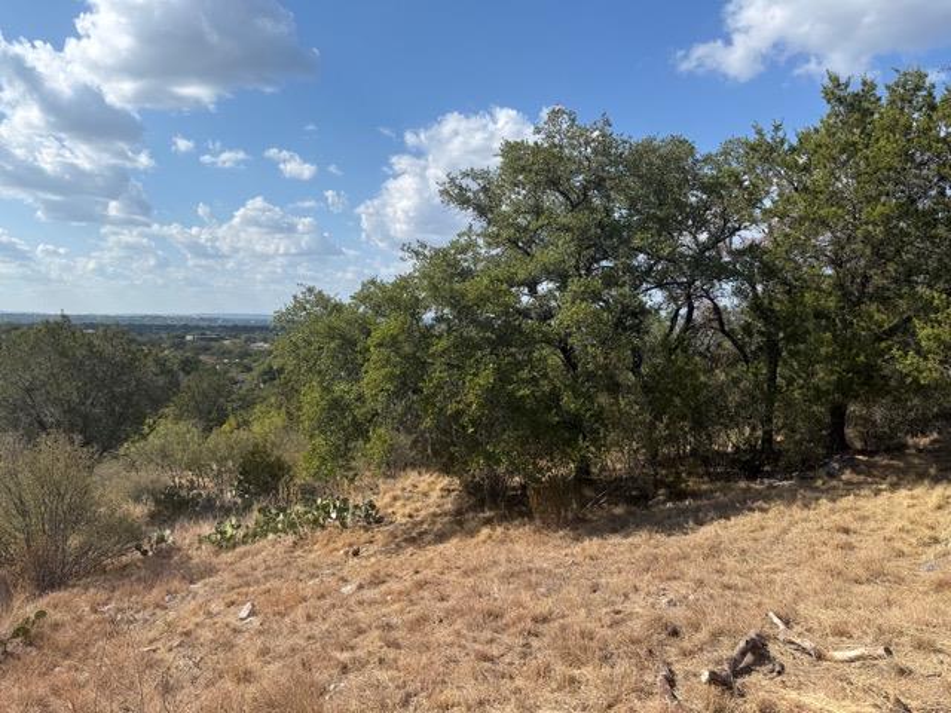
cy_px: 356
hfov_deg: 71.6
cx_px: 476
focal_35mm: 24
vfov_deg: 56.8
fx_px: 659
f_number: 1.78
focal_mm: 6.76
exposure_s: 1/4673
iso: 80
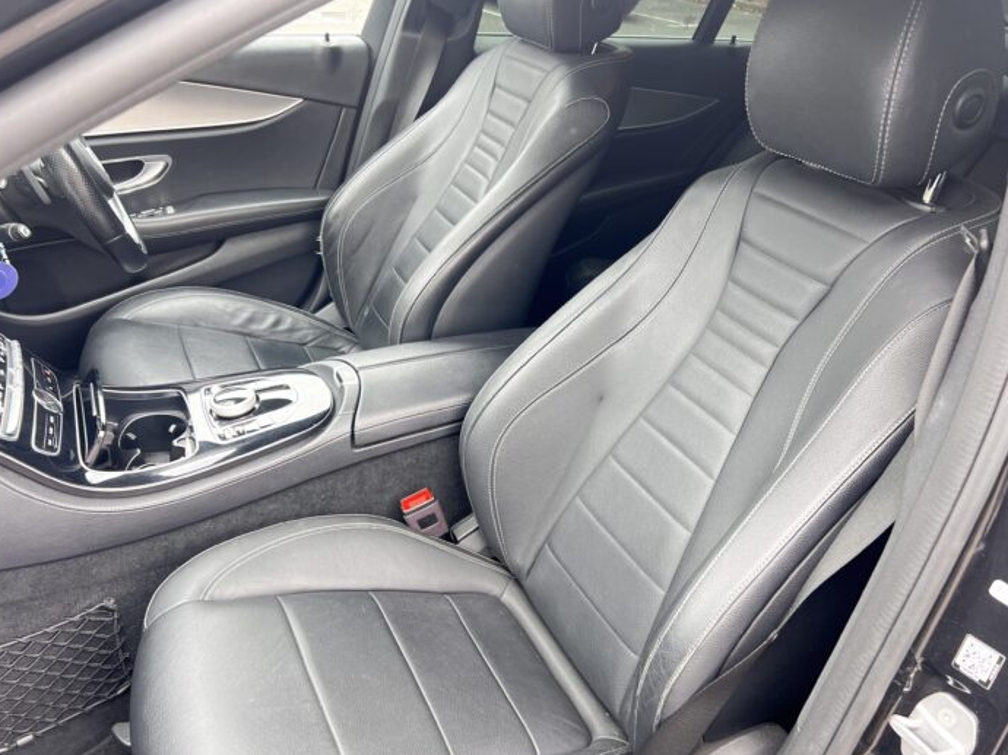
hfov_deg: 60.0
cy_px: 433
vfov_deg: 46.6
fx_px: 873
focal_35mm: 30
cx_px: 516
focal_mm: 5.7
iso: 100
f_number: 1.5
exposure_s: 1/121
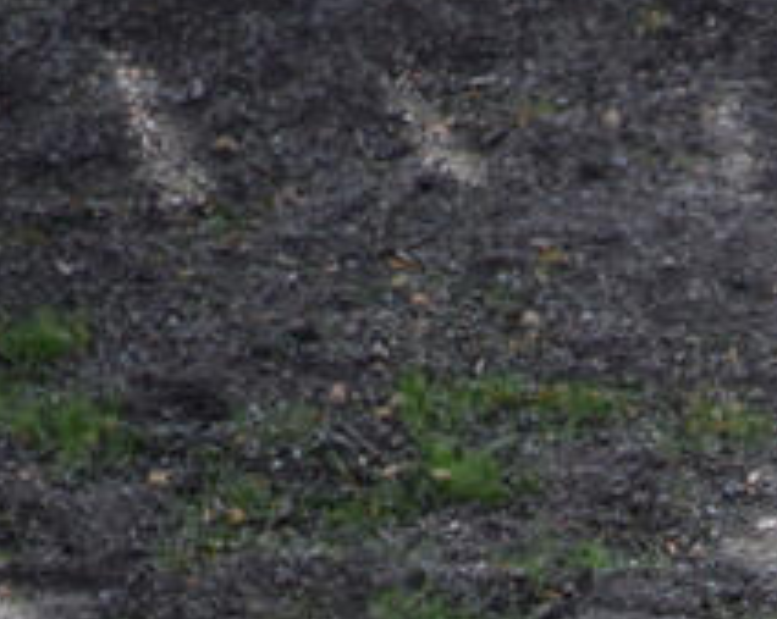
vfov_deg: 0.9
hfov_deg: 1.1
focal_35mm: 1703
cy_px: 1546
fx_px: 39109
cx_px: 1448
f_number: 5.6
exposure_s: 1/640
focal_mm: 300
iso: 500
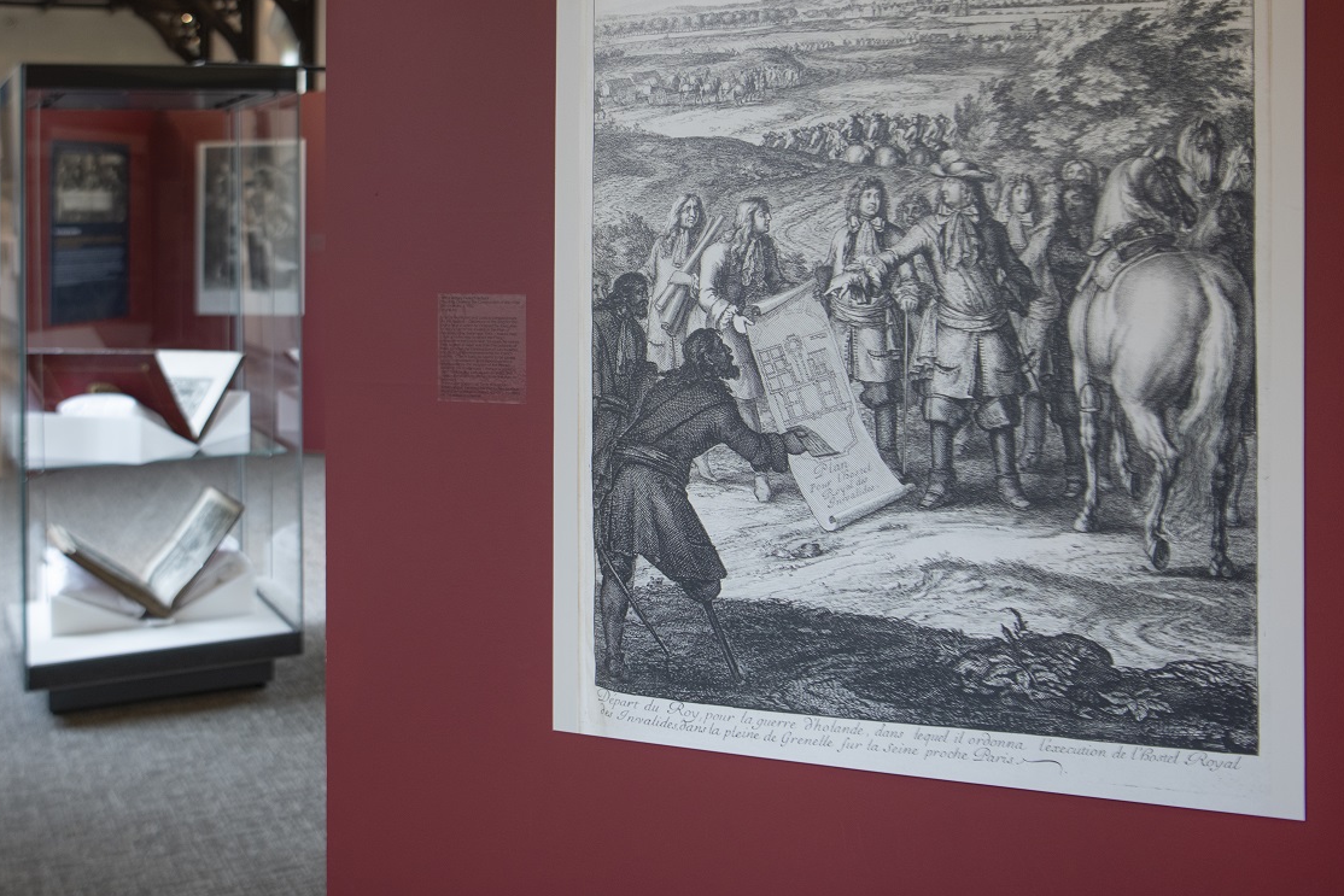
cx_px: 597
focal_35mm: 43
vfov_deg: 30.9
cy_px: 288
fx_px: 1605
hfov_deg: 45.4
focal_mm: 29
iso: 250
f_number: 2.8
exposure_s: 1/15
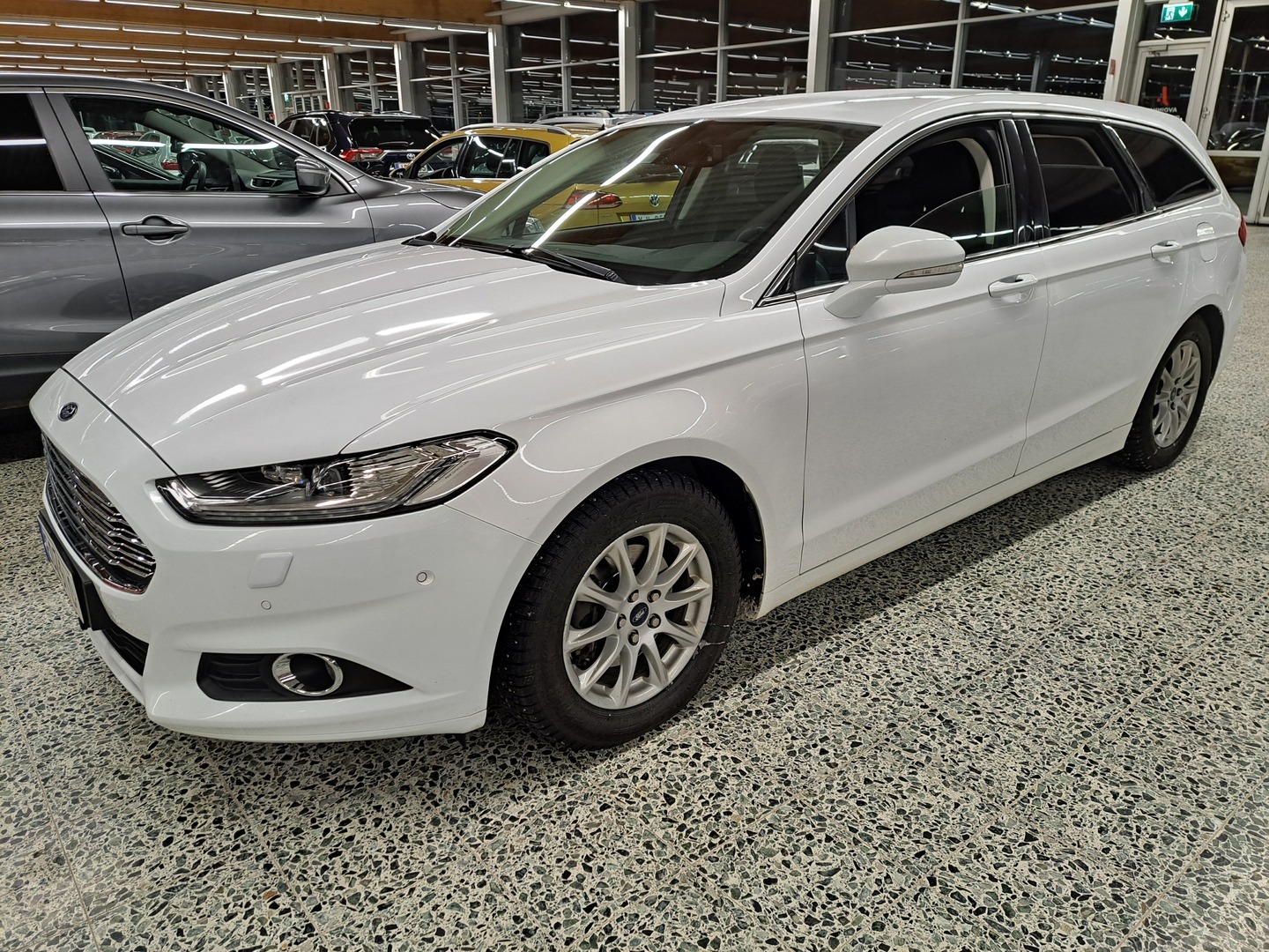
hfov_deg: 71.6
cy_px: 476
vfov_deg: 56.8
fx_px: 880
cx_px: 634
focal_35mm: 24
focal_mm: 5.23
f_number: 1.8
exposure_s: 1/50
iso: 80
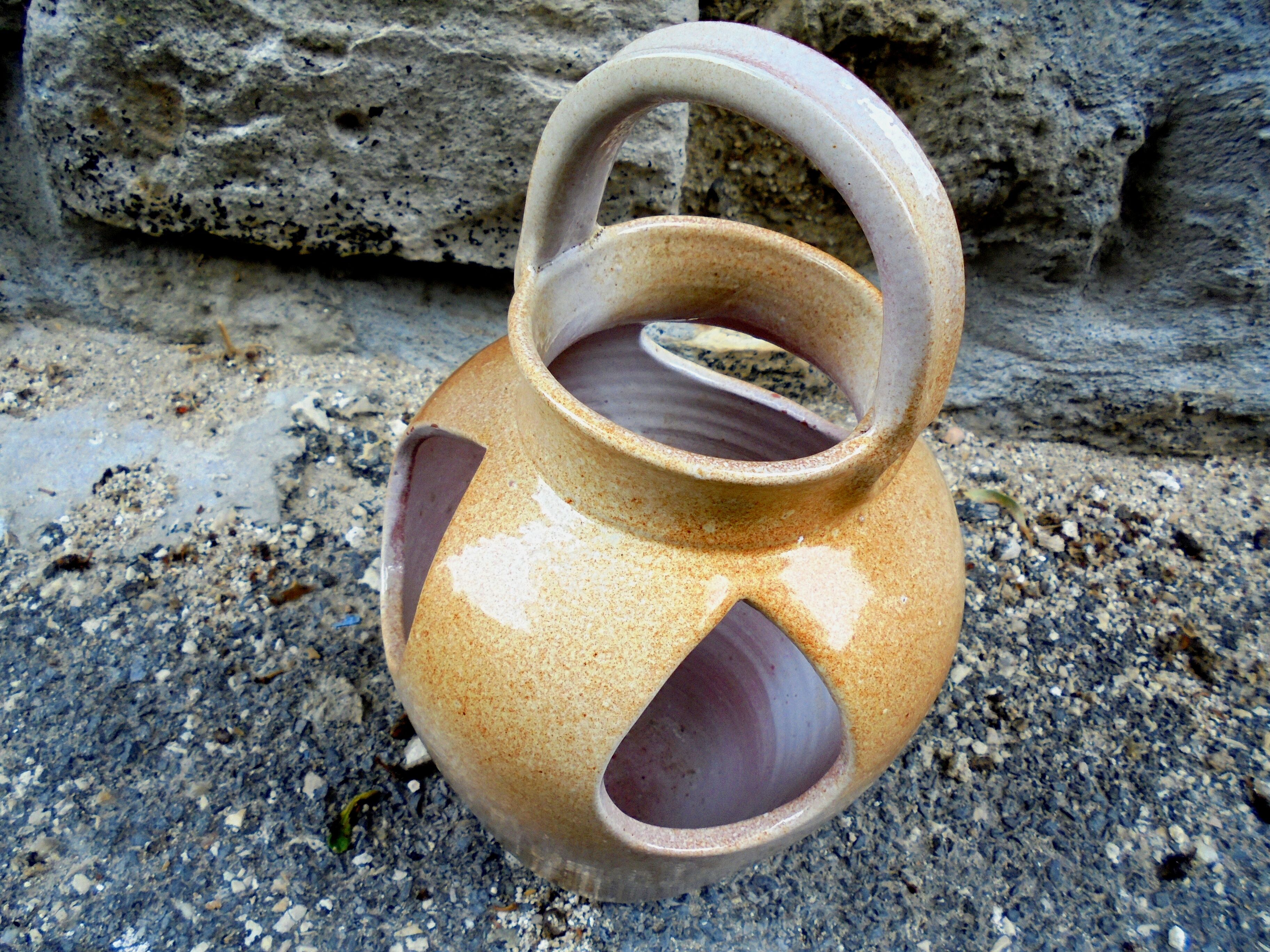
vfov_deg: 53.1
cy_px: 476
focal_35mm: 26
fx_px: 954
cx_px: 635
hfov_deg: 67.3
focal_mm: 4.6
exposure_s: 1/50
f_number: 3.5
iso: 100
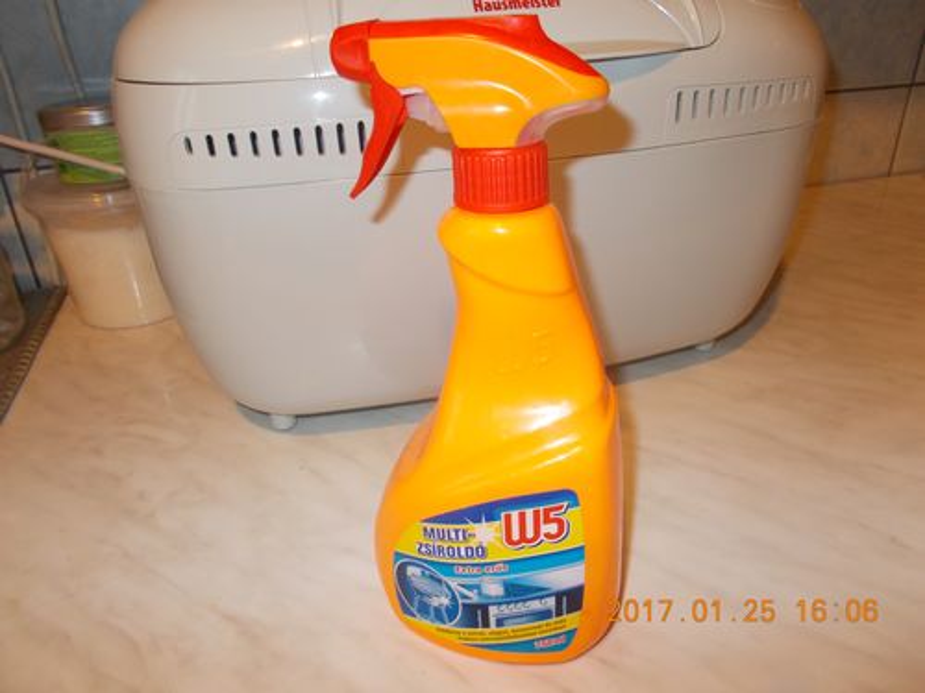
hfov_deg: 67.3
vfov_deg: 53.1
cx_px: 462
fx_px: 695
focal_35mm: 26
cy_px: 346
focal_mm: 4.6
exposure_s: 1/25
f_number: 3.2
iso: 200
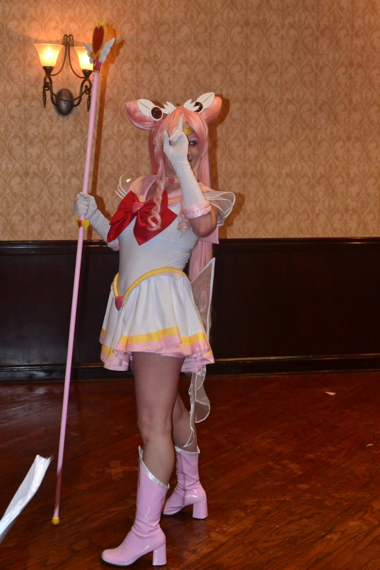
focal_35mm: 57
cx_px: 190
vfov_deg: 35.1
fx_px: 902
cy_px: 285
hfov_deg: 23.8
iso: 3200
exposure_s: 1/60
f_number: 7.1
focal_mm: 38
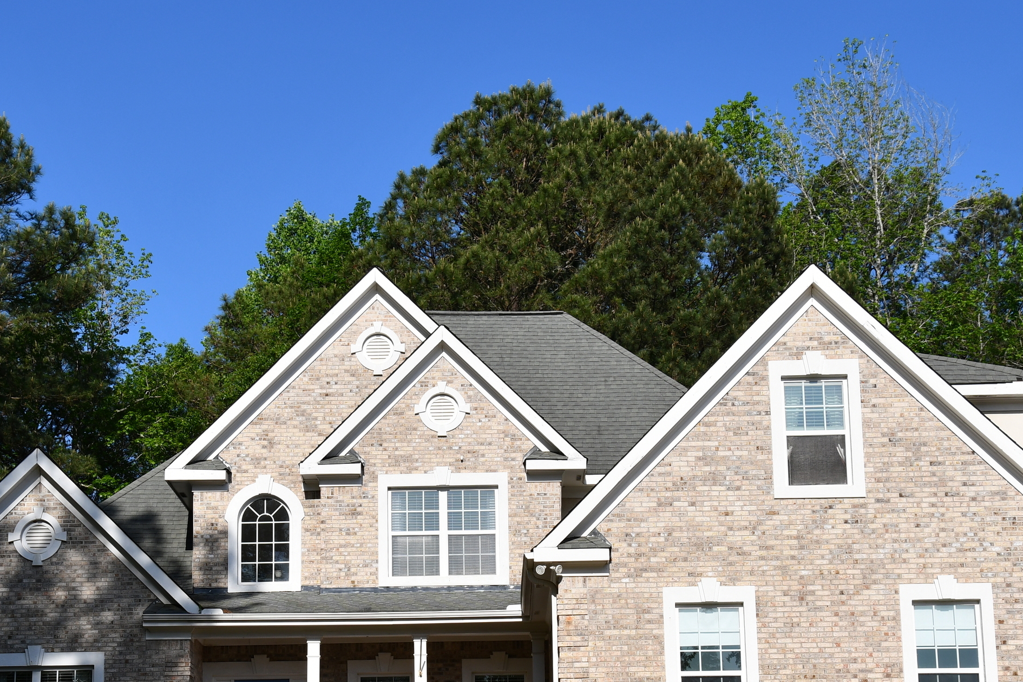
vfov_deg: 17.4
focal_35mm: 78
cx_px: 469
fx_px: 2216
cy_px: 467
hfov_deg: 26.0
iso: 100
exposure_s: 1/400
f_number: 10
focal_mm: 32
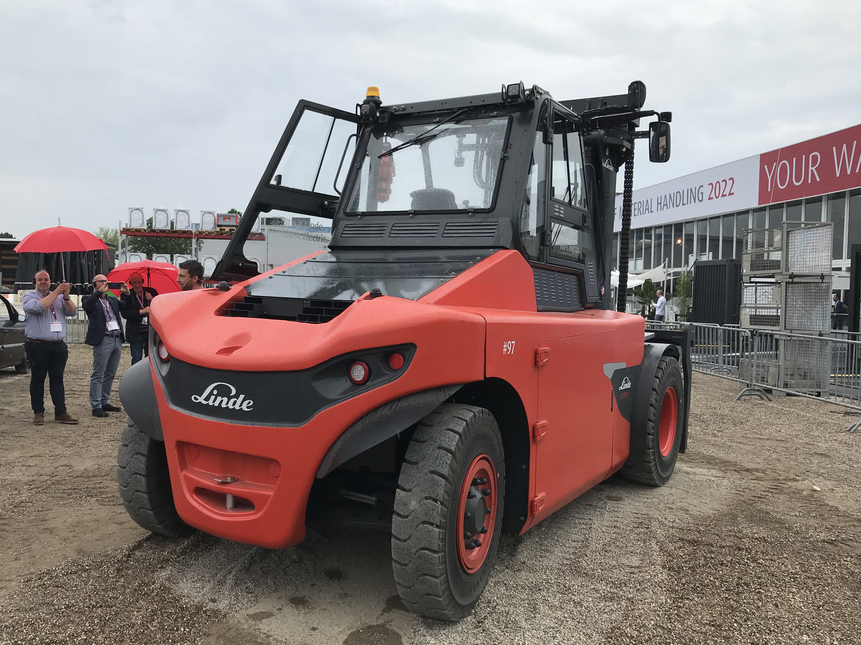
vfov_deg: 45.4
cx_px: 385
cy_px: 327
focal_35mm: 31
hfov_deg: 58.2
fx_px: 771
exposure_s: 1/766
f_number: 1.8
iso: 20
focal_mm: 3.99
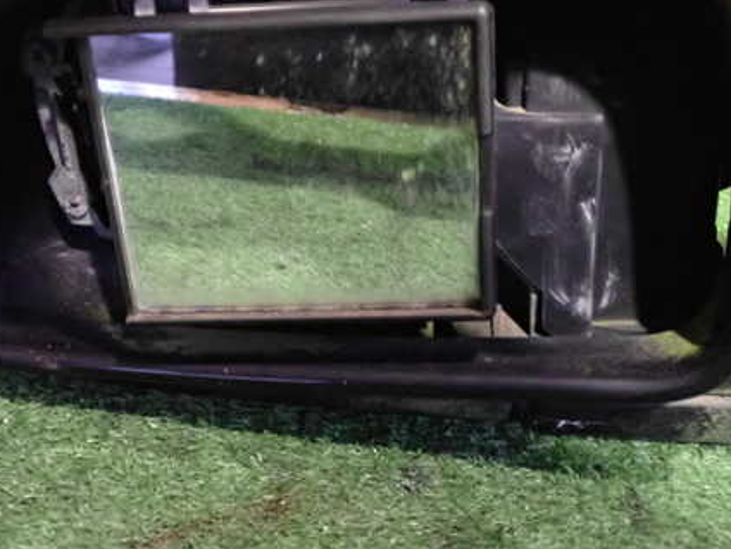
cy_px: 235
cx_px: 353
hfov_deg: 37.5
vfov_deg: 28.5
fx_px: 1077
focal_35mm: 51
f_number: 2.5
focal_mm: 6.37
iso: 2500
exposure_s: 1/50
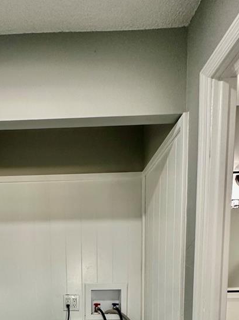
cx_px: 57
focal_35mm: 31
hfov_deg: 43.8
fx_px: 286
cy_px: 321
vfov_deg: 48.0
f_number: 2.2
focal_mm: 2.22
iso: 250
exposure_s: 1/120
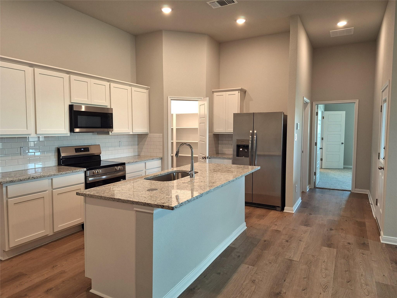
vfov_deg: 58.9
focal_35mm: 23
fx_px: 264
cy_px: 149
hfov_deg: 73.9
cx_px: 198
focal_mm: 5.54
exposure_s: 1/40
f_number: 1.8
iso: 80
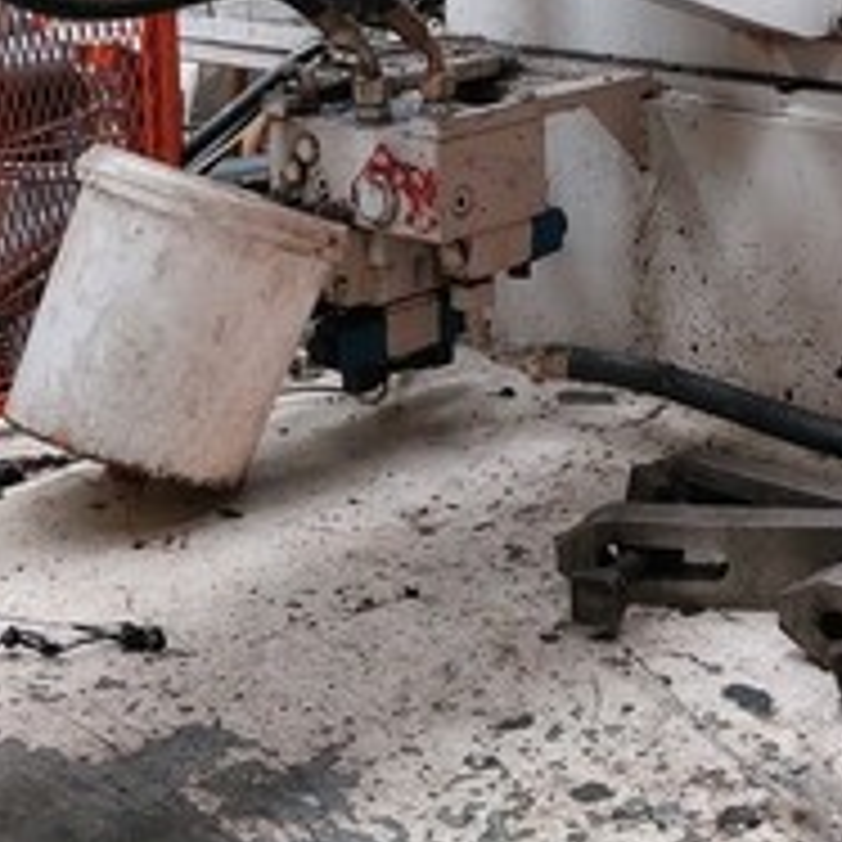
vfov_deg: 23.6
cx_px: 626
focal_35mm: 68
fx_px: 1871
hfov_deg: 25.1
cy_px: -113
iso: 500
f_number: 1.8
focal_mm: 5.23
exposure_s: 1/50
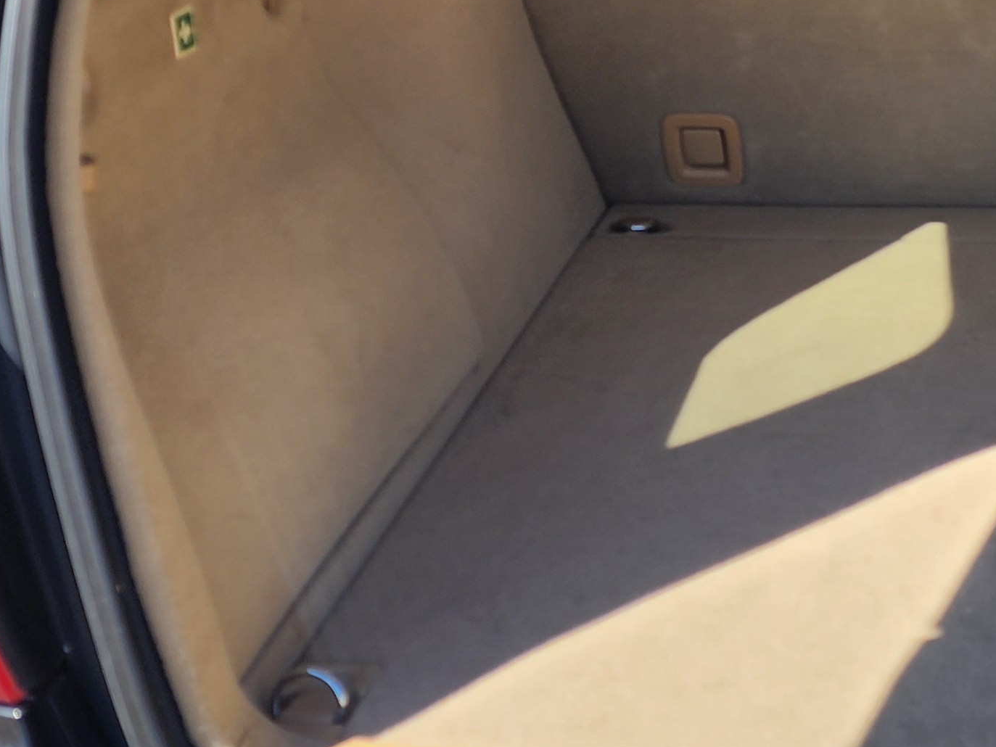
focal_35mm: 67
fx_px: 1928
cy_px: 154
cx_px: 1015
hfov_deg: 27.2
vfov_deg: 21.7
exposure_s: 1/416
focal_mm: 6.4
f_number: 1.8
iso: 12
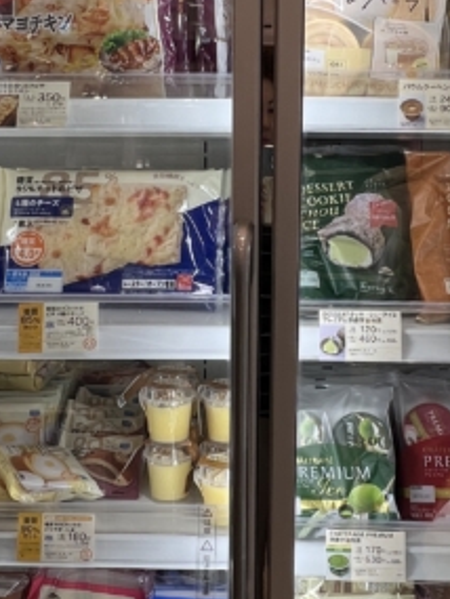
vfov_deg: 42.8
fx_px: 762
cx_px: 249
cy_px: 248
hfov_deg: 32.9
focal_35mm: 44
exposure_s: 1/100
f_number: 1.8
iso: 40
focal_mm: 1.57
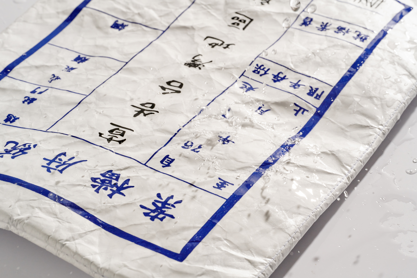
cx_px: 208
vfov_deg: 13.0
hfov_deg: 19.5
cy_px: 139
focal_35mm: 105
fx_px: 1216
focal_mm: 105
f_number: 18
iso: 320
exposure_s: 1/160
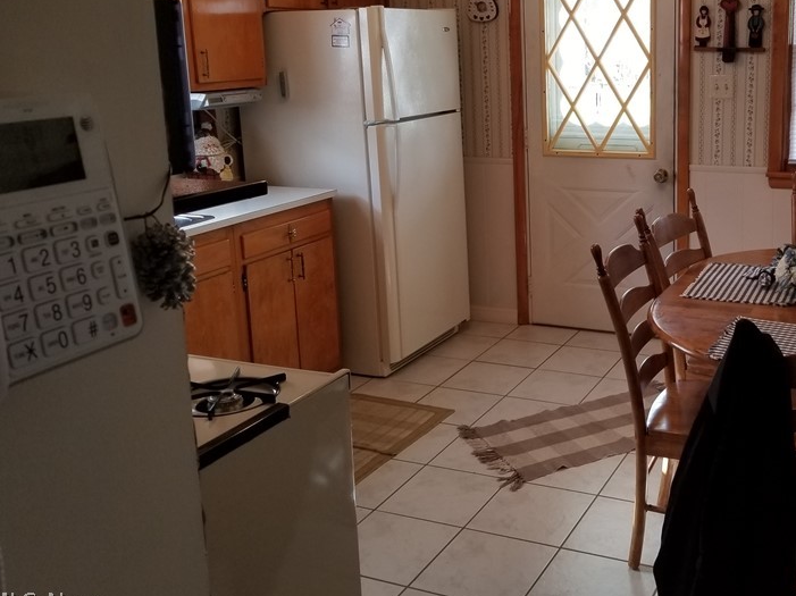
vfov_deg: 37.2
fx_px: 873
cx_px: 563
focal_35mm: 38
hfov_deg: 47.7
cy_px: 185
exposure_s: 1/60
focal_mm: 4.3
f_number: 1.7
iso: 80
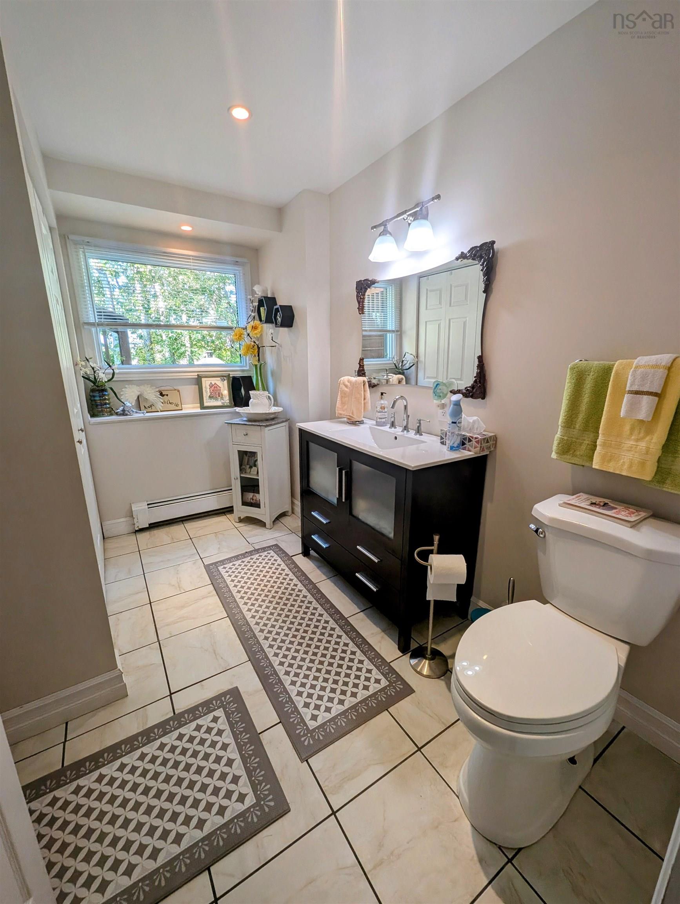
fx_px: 340
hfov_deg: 90.0
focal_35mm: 13
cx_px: 340
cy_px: 452
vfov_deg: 106.1
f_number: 2.2
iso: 79
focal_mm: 1.95
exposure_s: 1/120
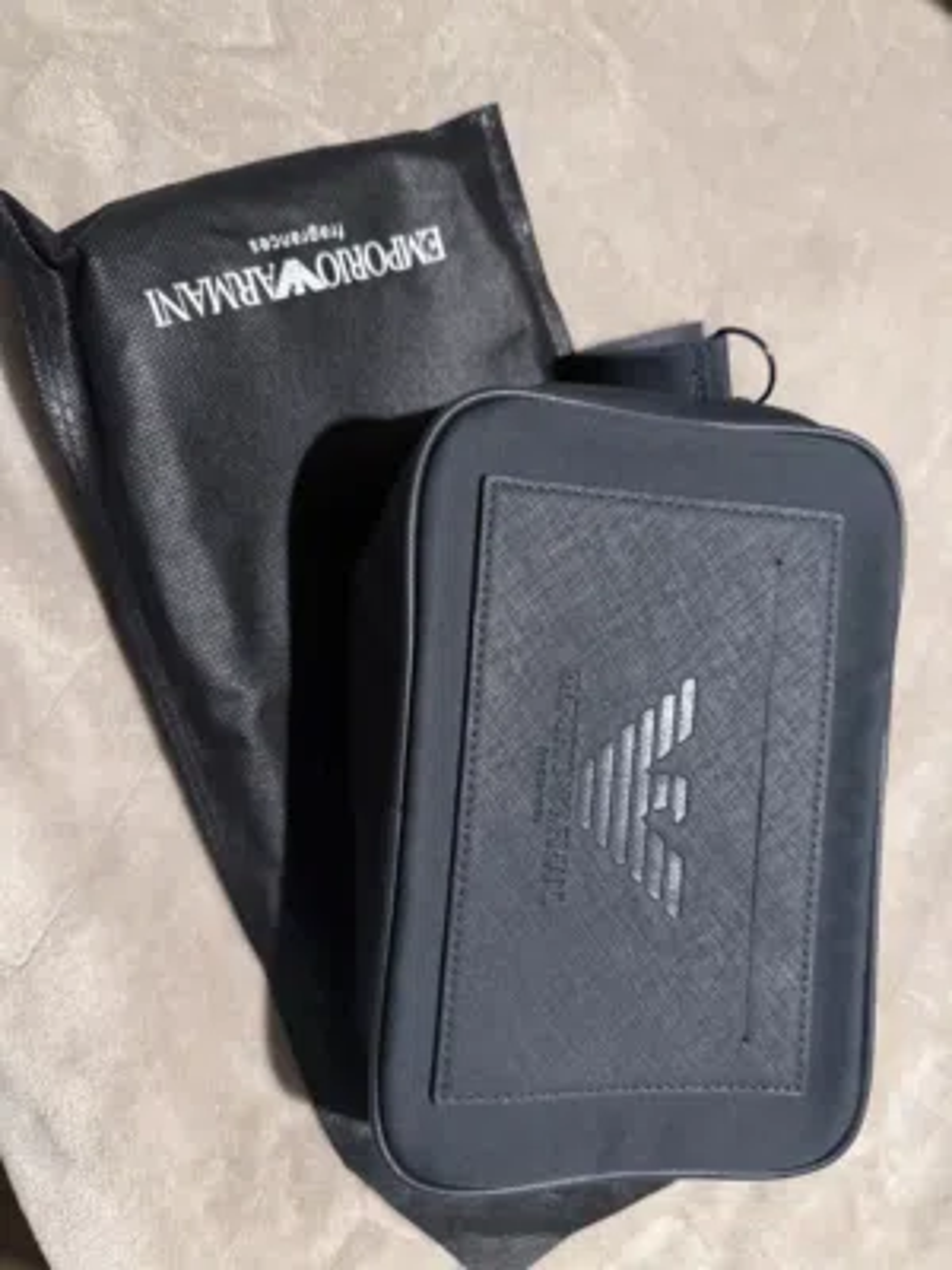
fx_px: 880
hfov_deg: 56.8
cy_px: 635
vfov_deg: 71.6
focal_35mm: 24
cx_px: 476
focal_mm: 6.76
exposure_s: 1/25
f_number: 1.78
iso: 800
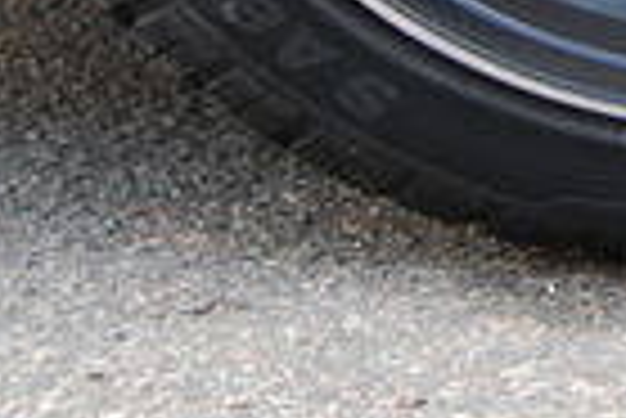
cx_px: 968
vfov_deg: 7.5
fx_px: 3116
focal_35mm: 179
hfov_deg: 11.0
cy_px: -306
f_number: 4.5
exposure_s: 1/80
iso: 200
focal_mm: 26
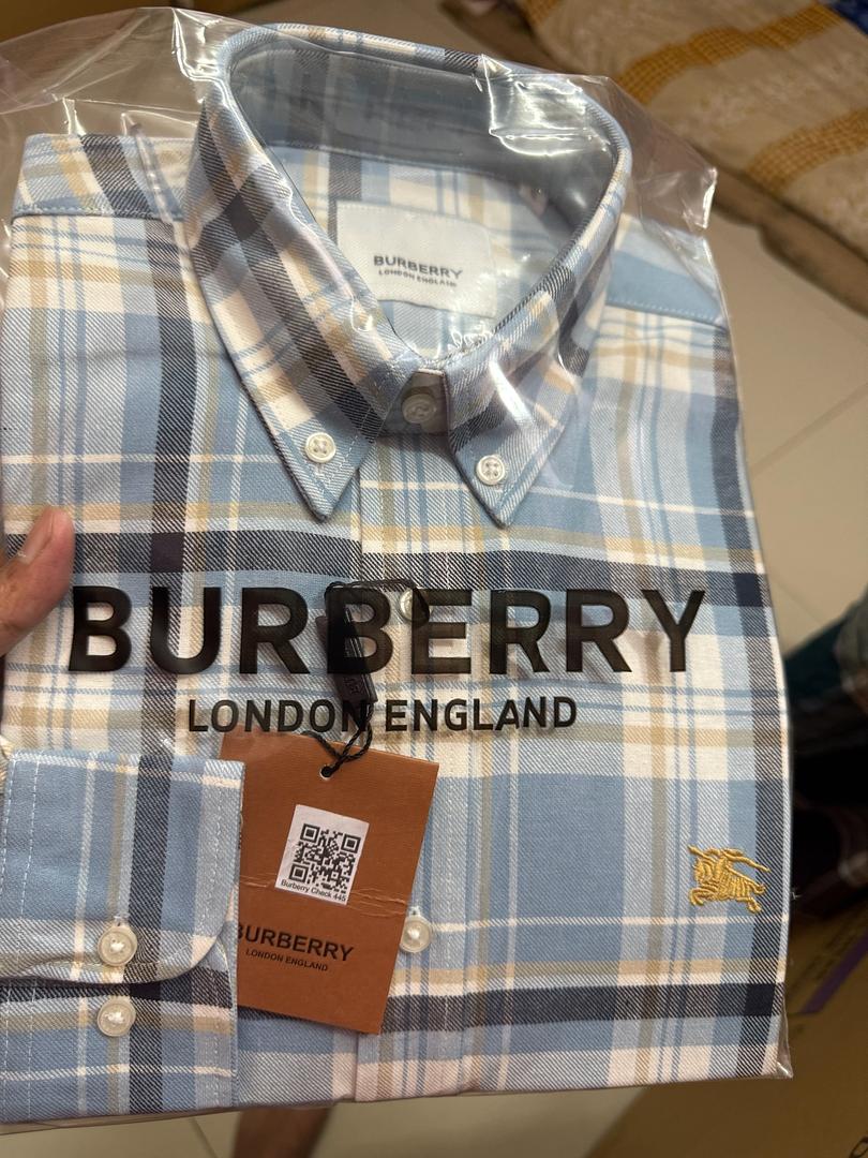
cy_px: 579
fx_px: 802
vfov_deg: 71.6
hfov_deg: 56.8
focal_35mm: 24
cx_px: 434
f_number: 1.78
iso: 160
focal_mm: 6.76
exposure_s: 1/51
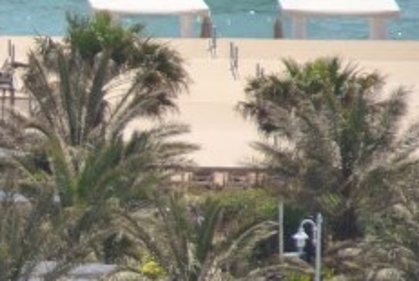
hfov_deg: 2.0
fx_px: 11702
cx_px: -516
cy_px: 388
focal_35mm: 1003
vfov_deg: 1.4
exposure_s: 1/1000
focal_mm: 135
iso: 200
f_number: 5.6
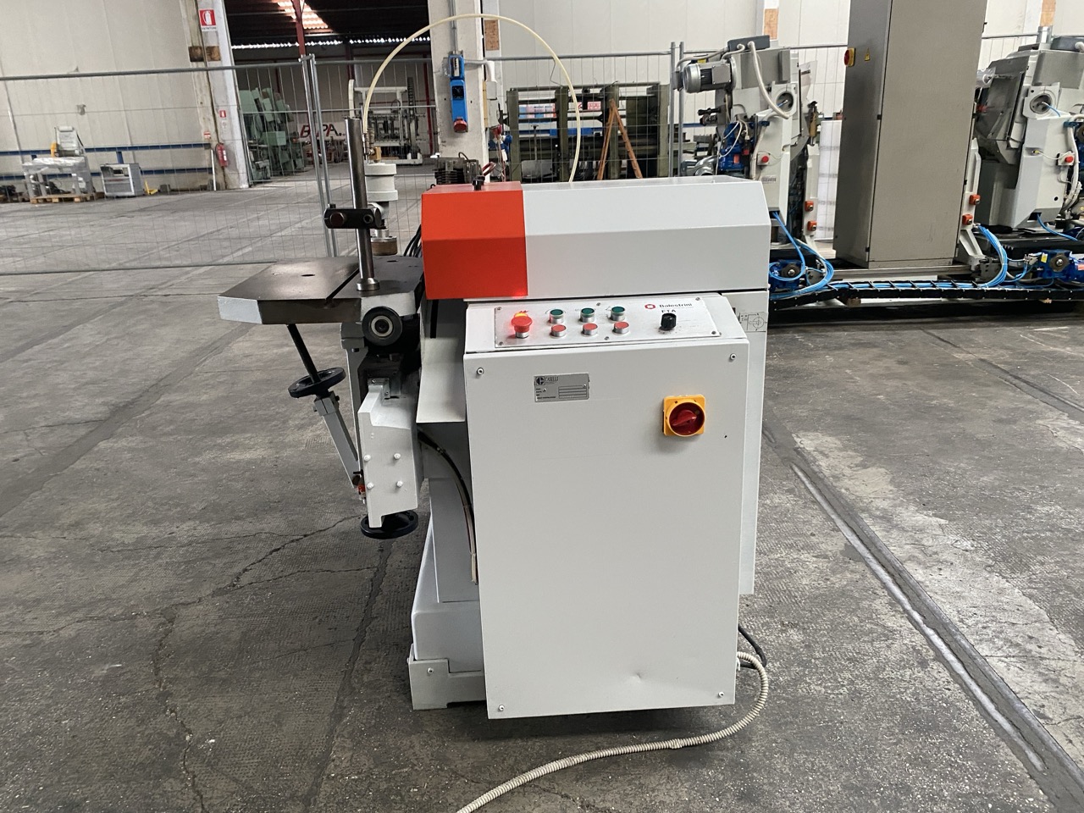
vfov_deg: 53.1
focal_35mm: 26
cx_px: 542
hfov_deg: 67.3
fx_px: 814
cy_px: 406
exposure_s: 1/50
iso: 400
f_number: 1.8
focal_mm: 4.25
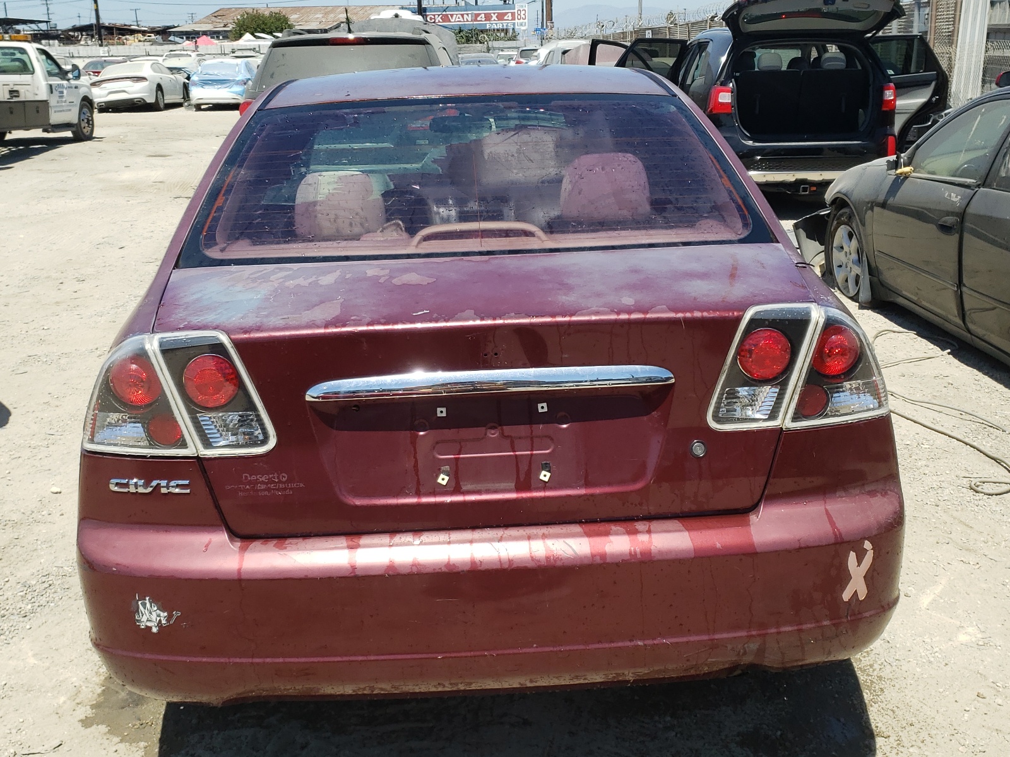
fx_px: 759
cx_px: 505
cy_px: 378
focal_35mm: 26
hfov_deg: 67.3
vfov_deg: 53.1
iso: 50
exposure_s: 1/2500
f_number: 1.5
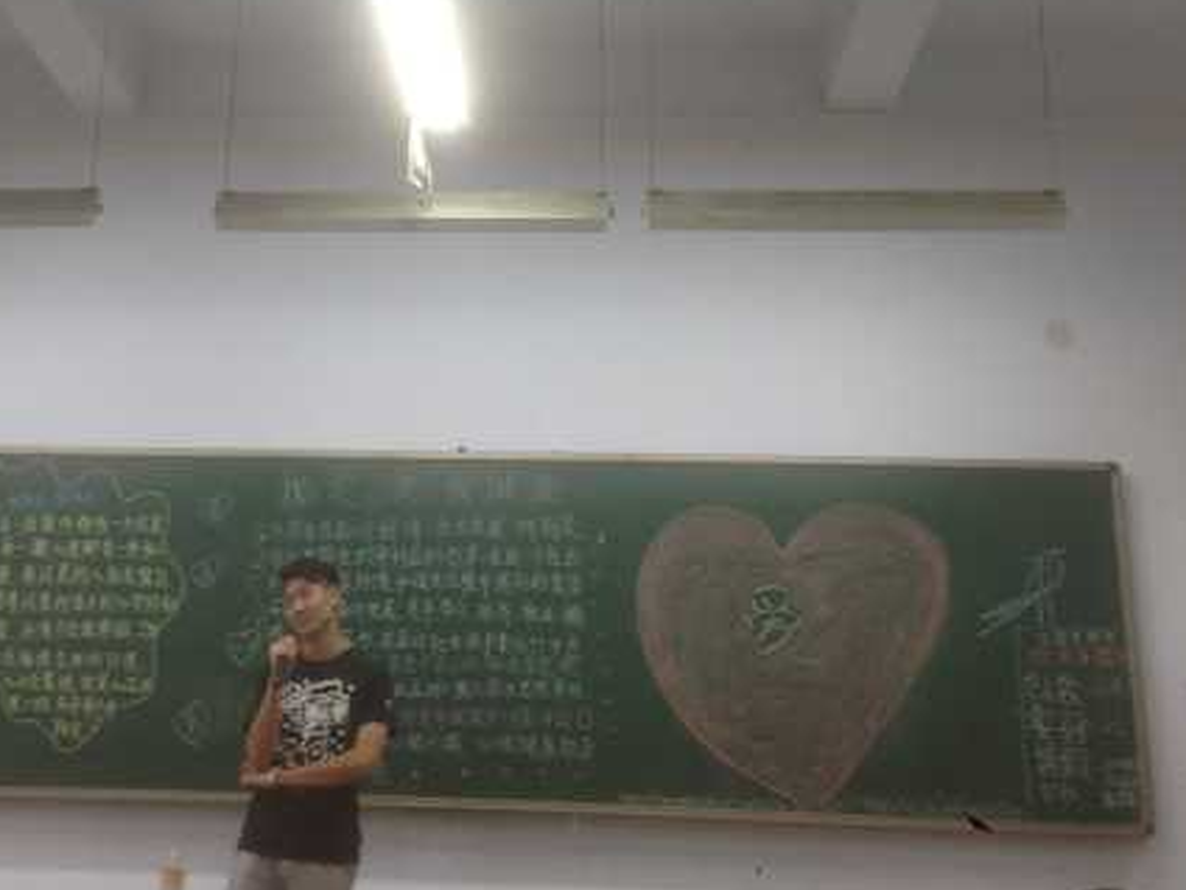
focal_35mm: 56
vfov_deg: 25.7
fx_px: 1919
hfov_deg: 34.0
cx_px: 394
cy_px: 179
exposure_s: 1/30
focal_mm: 4.12
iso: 50
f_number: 2.4
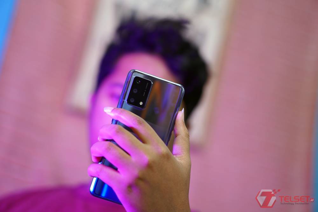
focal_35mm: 84
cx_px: 159
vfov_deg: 16.3
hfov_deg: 24.2
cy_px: 106
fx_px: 742
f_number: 1.6
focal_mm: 56
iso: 250
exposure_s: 1/100
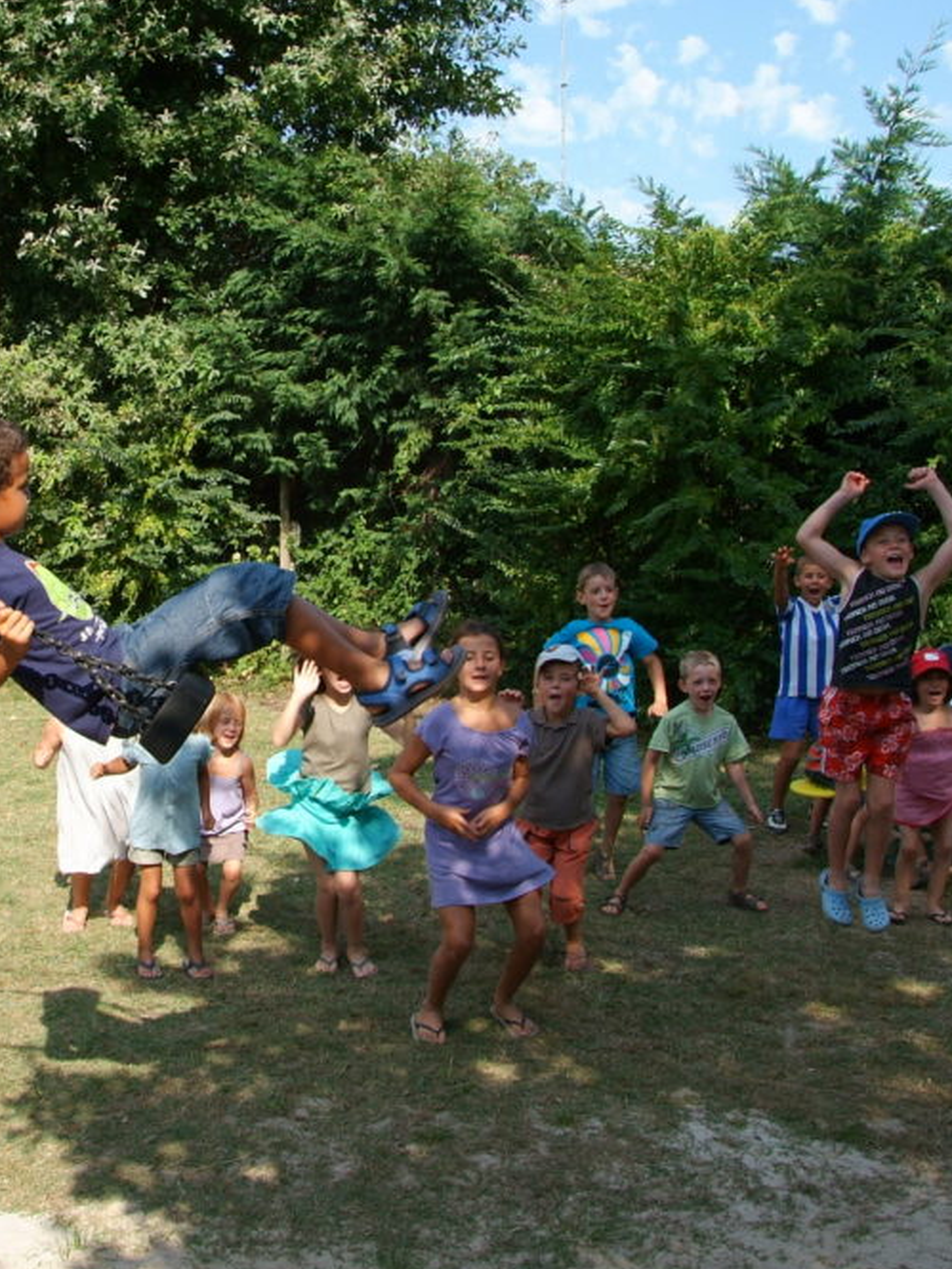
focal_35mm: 40
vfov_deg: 46.8
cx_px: 286
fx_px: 1466
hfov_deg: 35.5
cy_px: 631
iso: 400
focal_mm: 18
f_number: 9.5
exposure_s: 1/350
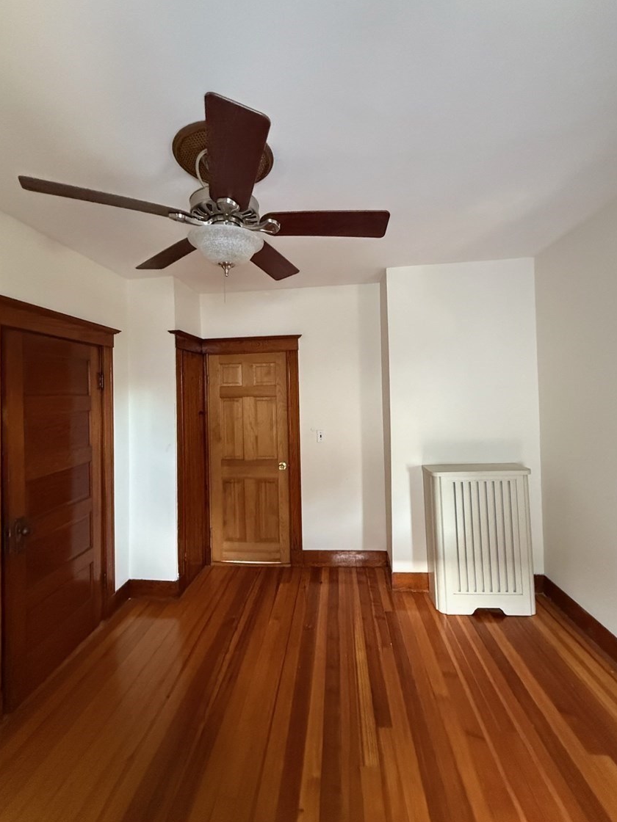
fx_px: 356
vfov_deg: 98.1
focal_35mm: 15
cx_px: 305
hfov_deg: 81.7
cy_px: 390
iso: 1000
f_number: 2.2
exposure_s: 1/60
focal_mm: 2.22
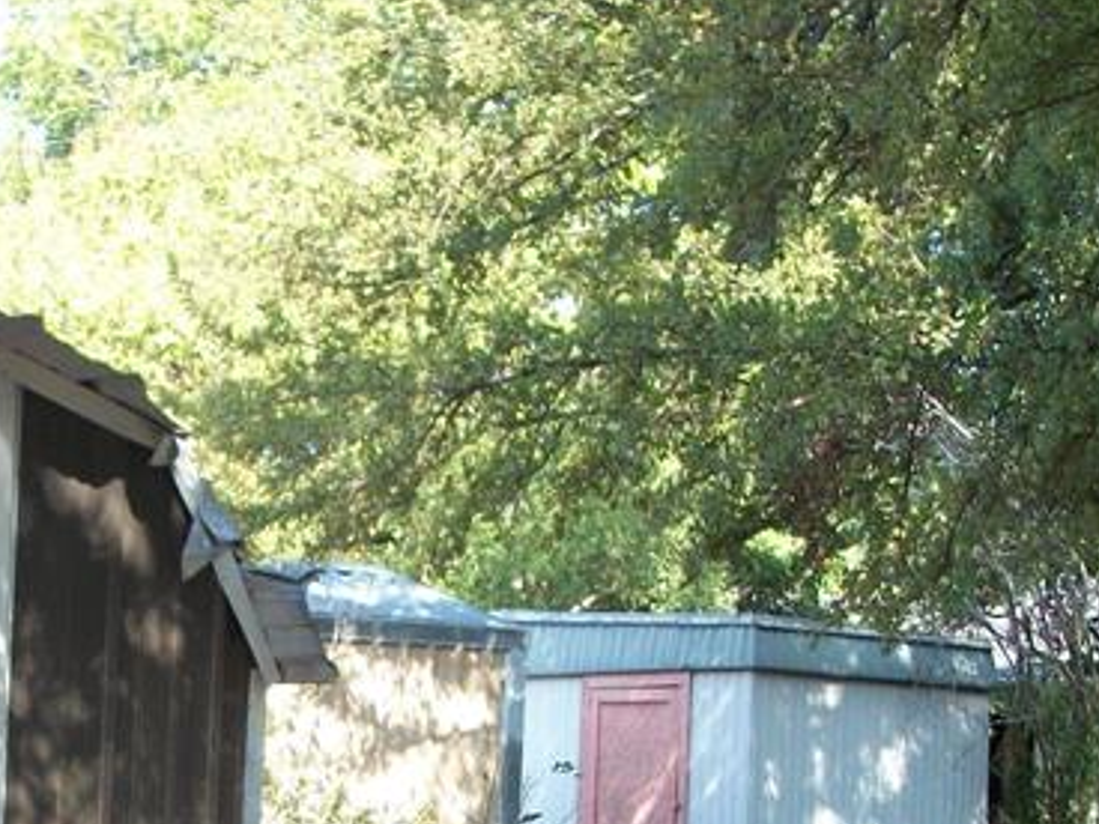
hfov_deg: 21.8
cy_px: 872
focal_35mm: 89
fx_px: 2826
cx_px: 272
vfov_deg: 16.2
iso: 80
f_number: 2.9
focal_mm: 5.7
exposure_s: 1/200
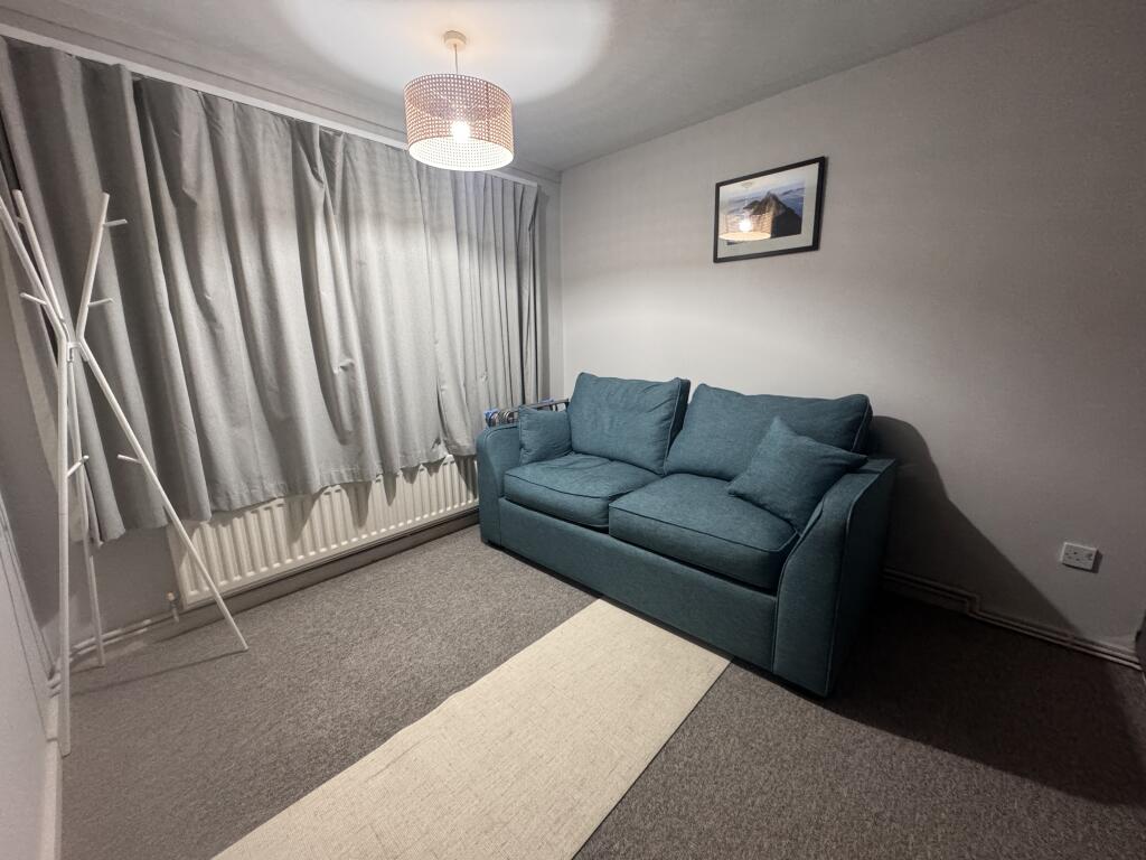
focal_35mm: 14
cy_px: 430
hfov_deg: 102.1
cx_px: 573
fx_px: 463
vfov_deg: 85.7
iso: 800
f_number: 2.2
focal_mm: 2.22
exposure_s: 1/60
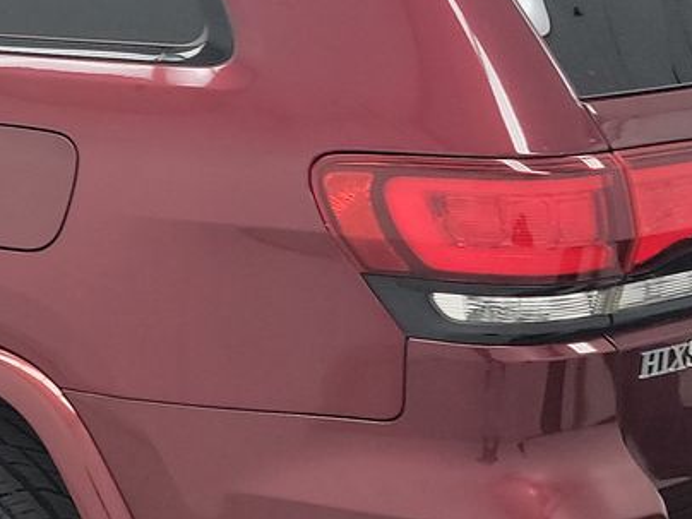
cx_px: -15
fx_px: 1899
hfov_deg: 20.0
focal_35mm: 95
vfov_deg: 15.6
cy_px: 233
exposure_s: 1/60
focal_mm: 6.7
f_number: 1.8
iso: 264
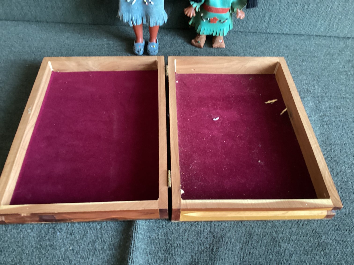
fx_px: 317
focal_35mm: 31
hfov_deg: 58.3
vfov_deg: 45.4
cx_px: 177
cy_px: 132
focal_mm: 3.3
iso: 400
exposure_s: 1/25
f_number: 2.4
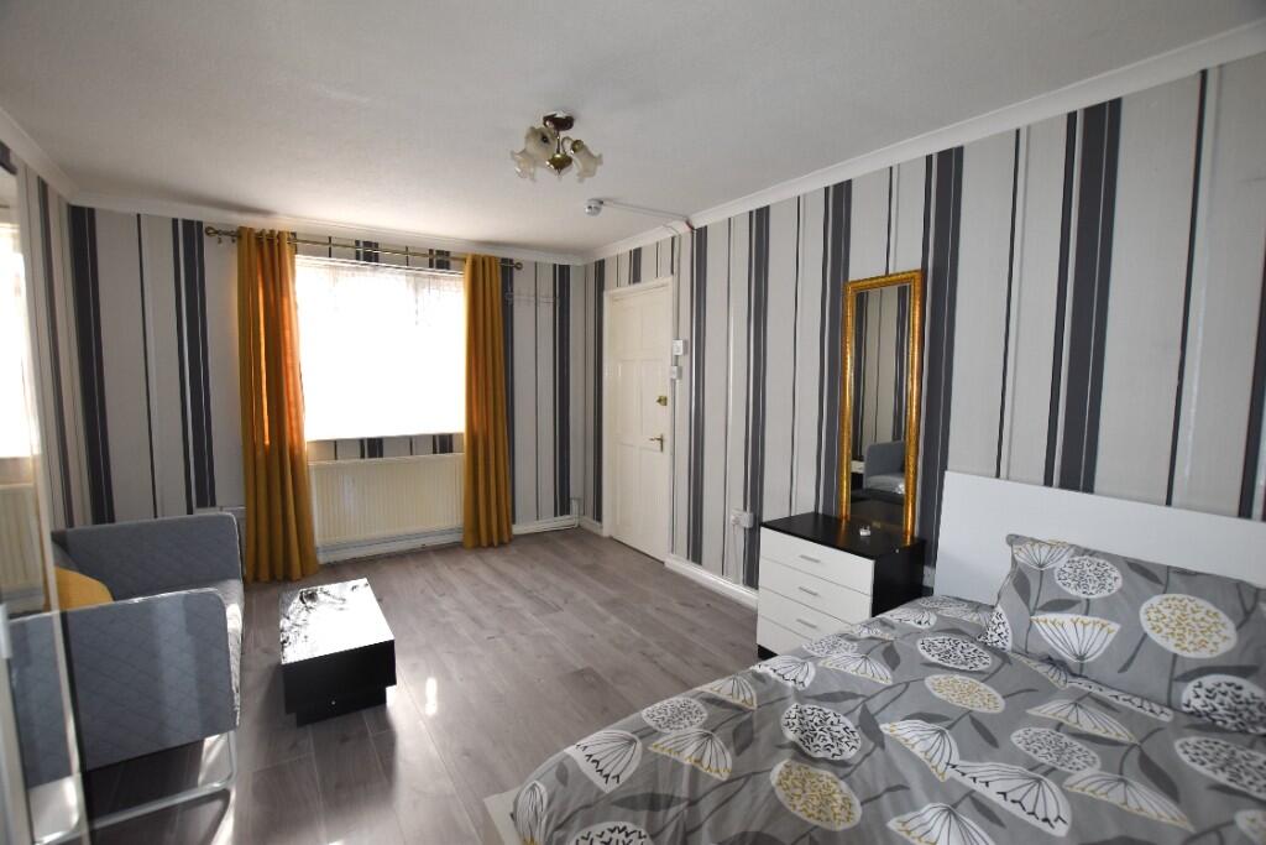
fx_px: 528
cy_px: 422
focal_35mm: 15
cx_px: 633
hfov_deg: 100.4
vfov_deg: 77.3
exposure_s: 1/200
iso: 500
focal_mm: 10
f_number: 5
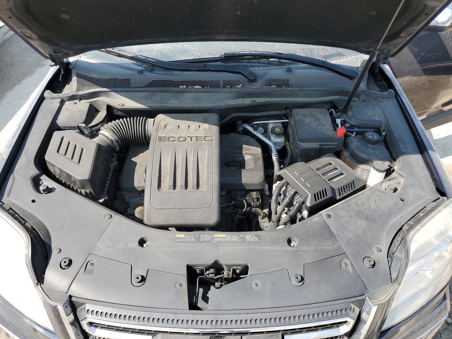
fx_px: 339
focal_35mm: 26
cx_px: 226
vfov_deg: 53.1
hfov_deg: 67.3
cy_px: 170
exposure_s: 1/1111
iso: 50
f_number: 1.5
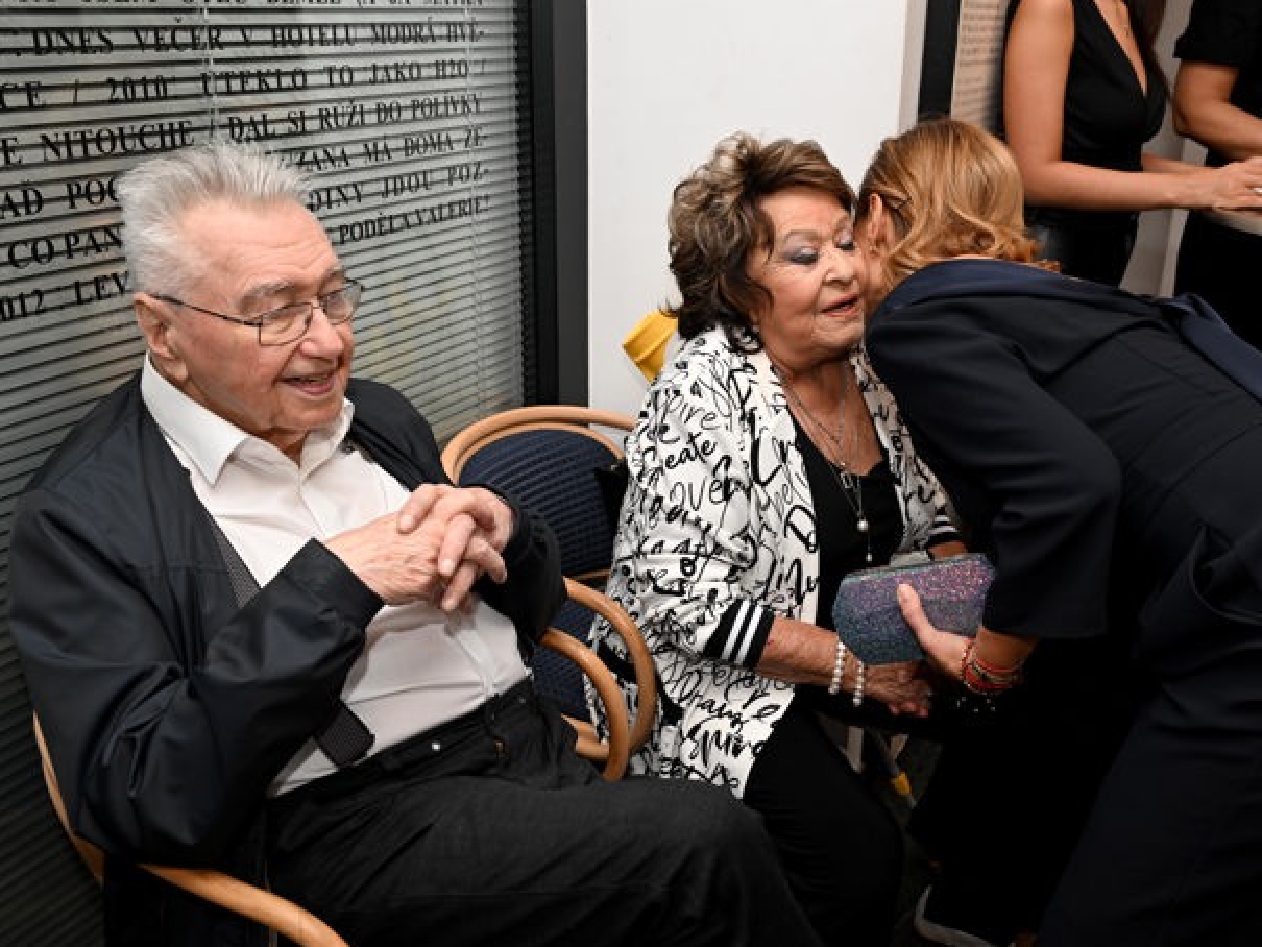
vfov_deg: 41.2
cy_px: 471
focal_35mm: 35
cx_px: 680
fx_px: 1260
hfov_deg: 53.2
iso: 500
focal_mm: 31.5
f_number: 6.3
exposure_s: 1/125
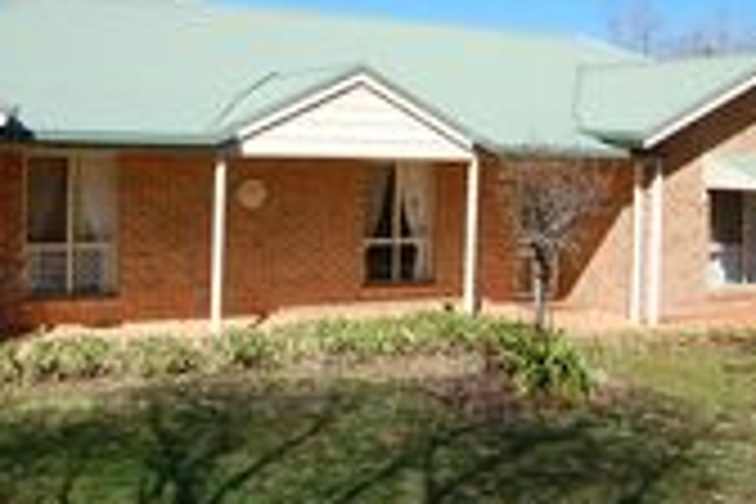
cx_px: 225
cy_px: 124
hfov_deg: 45.4
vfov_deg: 31.3
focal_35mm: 42
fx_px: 882
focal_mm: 10
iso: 200
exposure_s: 1/320
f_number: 9
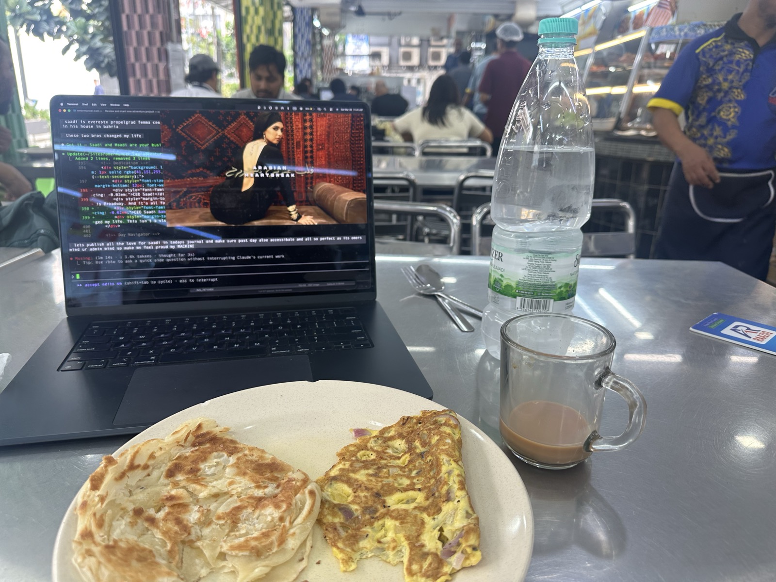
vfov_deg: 56.8
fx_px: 538
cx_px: 388
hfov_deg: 71.6
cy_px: 291
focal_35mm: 24
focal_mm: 6.86
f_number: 1.78
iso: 64
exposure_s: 1/100
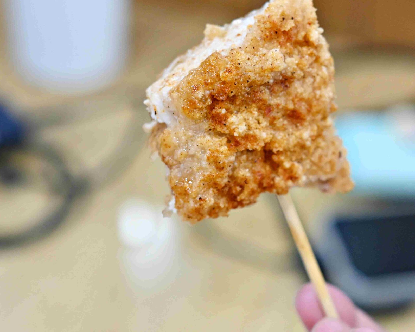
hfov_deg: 17.0
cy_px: 172
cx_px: 272
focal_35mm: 113
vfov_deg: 13.6
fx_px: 1388
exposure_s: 1/200
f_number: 3.2
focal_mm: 50
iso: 1000
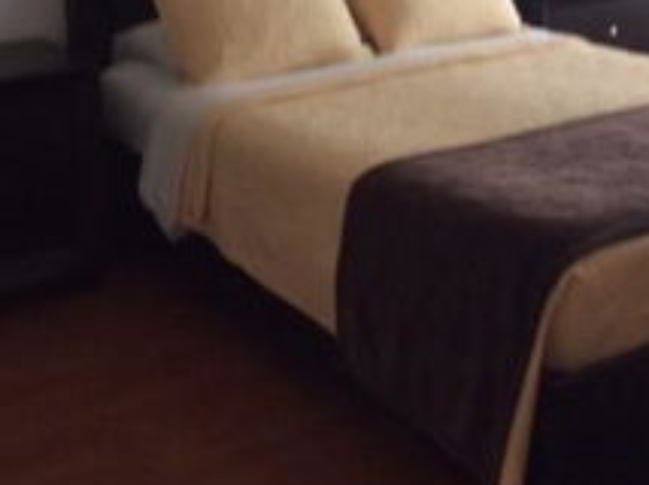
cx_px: 258
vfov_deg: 22.2
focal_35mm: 64
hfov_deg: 30.2
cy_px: 18
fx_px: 1199
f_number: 2.4
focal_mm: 3.3
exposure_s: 1/24
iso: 125
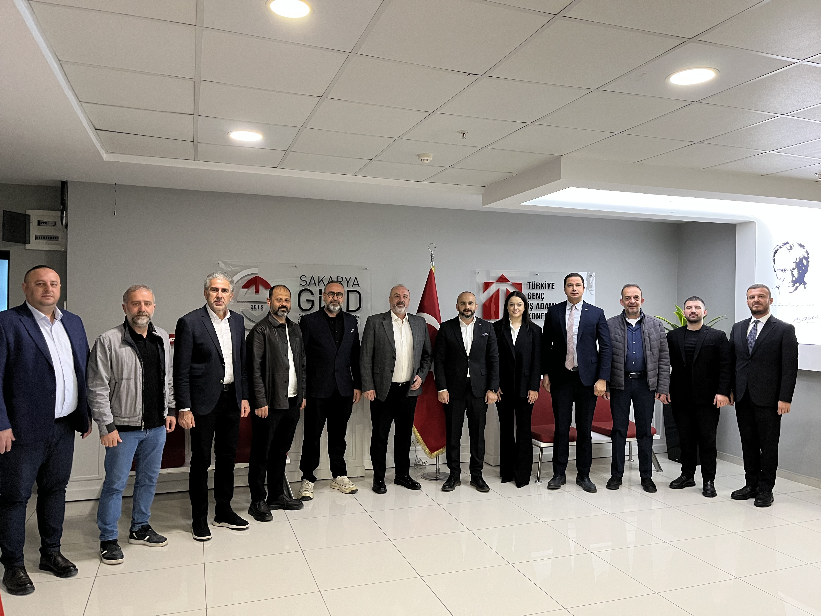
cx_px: 410
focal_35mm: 26
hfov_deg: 67.3
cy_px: 308
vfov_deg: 53.1
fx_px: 617
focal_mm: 5.1
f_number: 1.6
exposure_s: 1/60
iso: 400
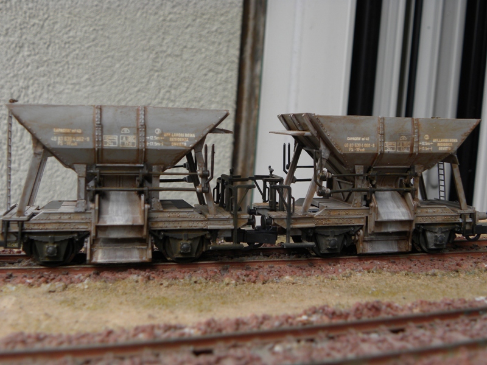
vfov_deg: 35.1
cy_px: 182
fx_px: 577
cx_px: 244
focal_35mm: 41
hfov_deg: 45.8
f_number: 3.2
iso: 66
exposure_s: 1/65
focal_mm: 7.3
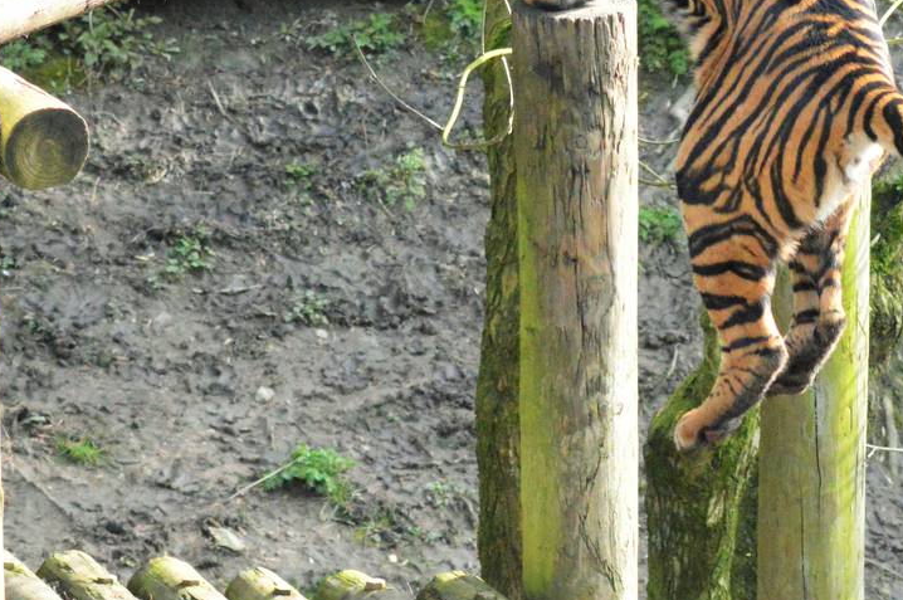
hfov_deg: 8.8
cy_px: -21
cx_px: 648
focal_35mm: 234
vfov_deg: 5.8
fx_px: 5863
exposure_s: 1/4000
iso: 6400
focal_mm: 70
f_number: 6.3
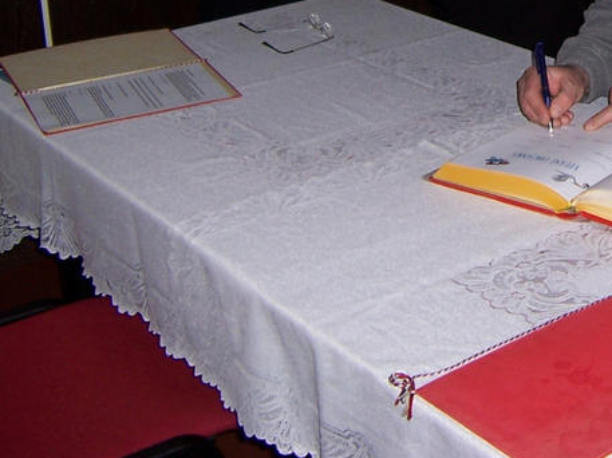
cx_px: 621
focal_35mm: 74
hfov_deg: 25.0
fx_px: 1307
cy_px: -52
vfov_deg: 19.0
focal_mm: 5.5
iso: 80
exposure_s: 1/60
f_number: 2.8
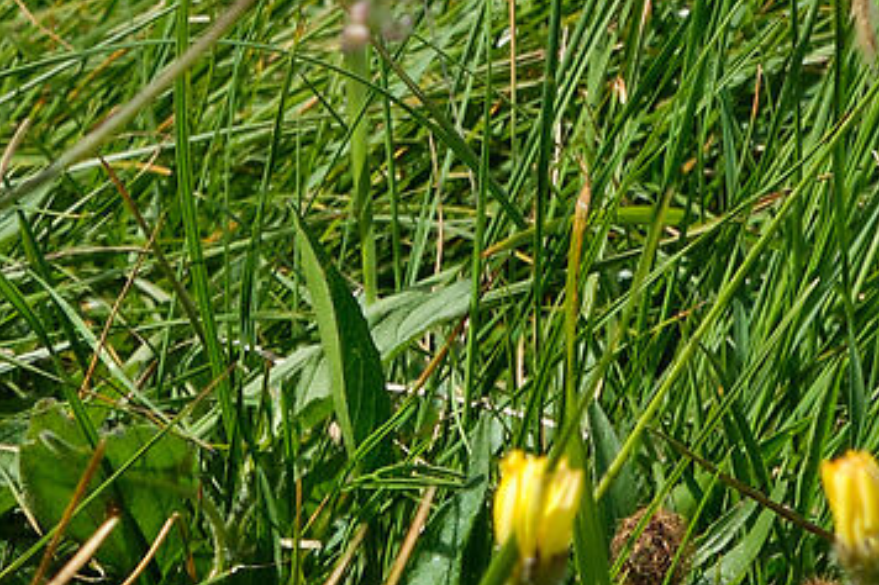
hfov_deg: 7.1
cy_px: -528
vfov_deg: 4.7
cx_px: 390
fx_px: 7077
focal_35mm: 290
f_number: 8
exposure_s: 1/320
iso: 200
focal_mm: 28.9
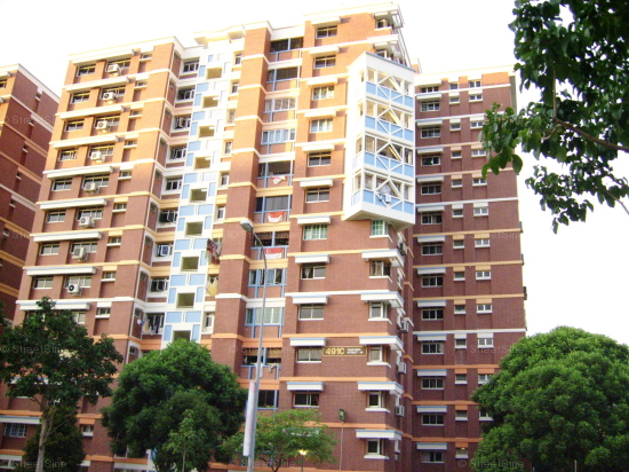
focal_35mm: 35
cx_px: 314
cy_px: 236
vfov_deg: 40.7
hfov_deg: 52.6
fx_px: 636
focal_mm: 5.95
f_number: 2.8
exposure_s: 1/272
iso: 400
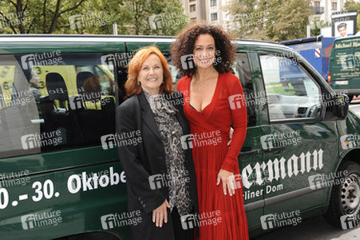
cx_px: 180
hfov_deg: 41.1
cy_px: 120
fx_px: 480
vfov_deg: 28.0
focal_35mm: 48
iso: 250
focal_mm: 48
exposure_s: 1/125
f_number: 7.1
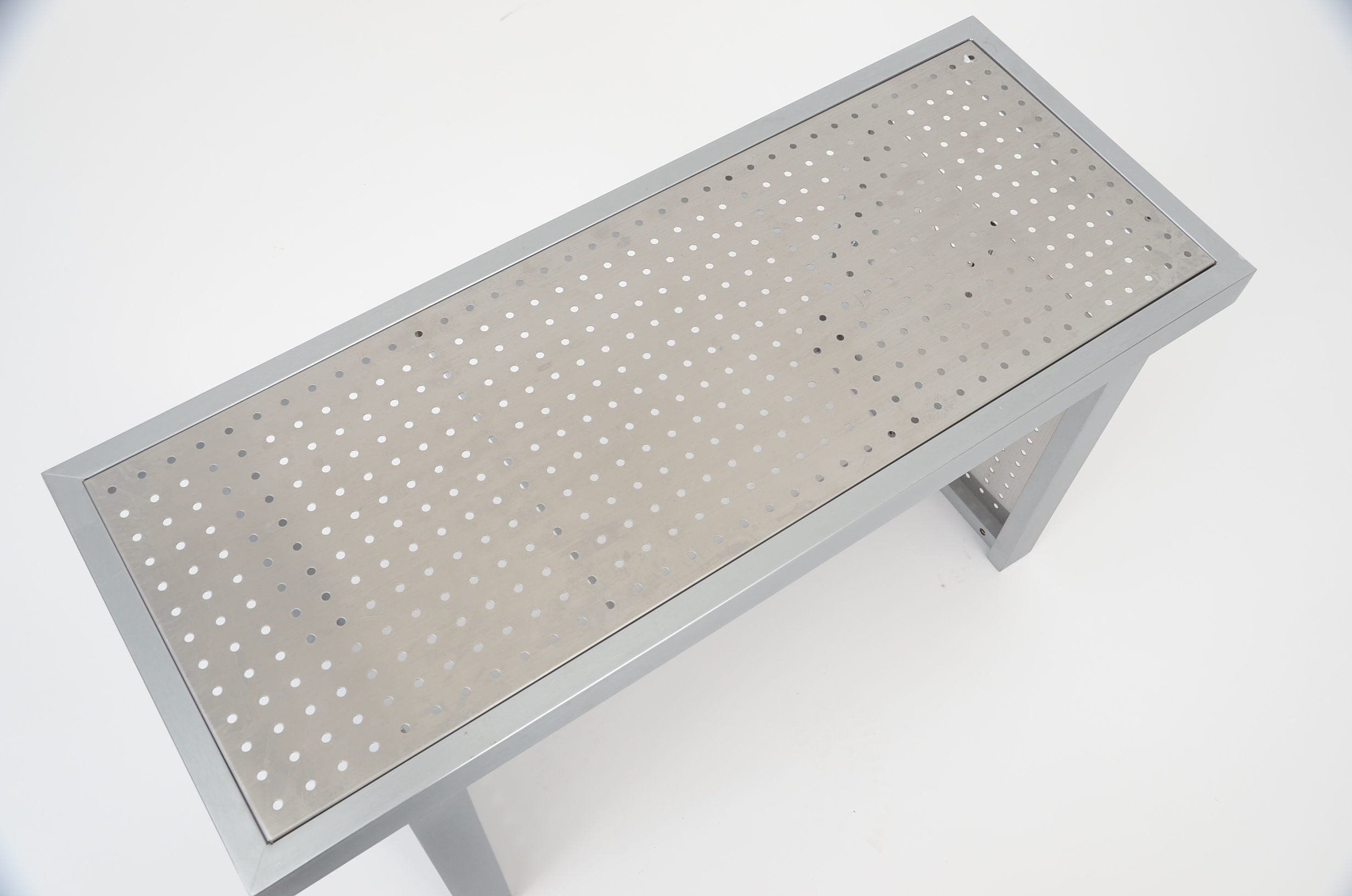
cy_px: 448
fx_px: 1237
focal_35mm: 33
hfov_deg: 57.3
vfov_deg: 39.8
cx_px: 676
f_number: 7.1
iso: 320
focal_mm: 22
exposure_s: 1/100
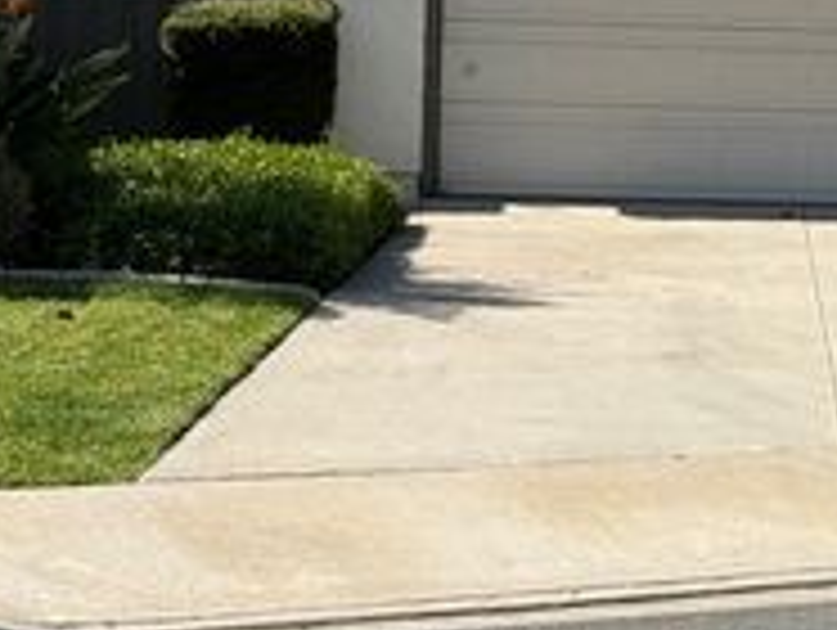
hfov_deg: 15.0
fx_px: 3123
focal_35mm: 129
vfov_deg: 11.4
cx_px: 850
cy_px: 65
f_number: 1.78
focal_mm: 6.76
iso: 64
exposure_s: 1/4329
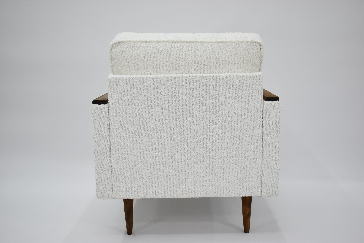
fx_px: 455
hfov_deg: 43.6
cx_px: 182
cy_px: 122
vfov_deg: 29.9
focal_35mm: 45
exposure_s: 1/125
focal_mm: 30
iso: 800
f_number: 5
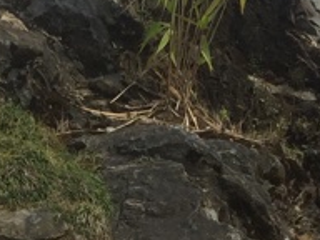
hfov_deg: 12.6
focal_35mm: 155
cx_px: 5
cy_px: 338
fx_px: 1433
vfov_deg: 9.4
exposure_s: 1/1883
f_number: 2.2
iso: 32
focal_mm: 4.15
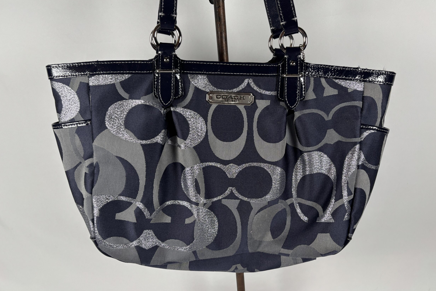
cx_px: 223
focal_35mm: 28
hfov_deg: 65.5
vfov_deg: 46.3
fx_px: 339
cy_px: 159
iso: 125
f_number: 1.6
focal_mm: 5.96
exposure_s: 1/120
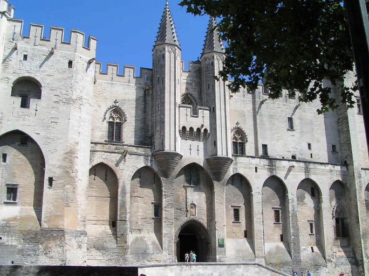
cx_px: 180
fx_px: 426
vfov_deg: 36.0
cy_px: 141
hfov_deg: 46.8
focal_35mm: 40
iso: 50
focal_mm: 5.8
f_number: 5.6
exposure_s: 1/400
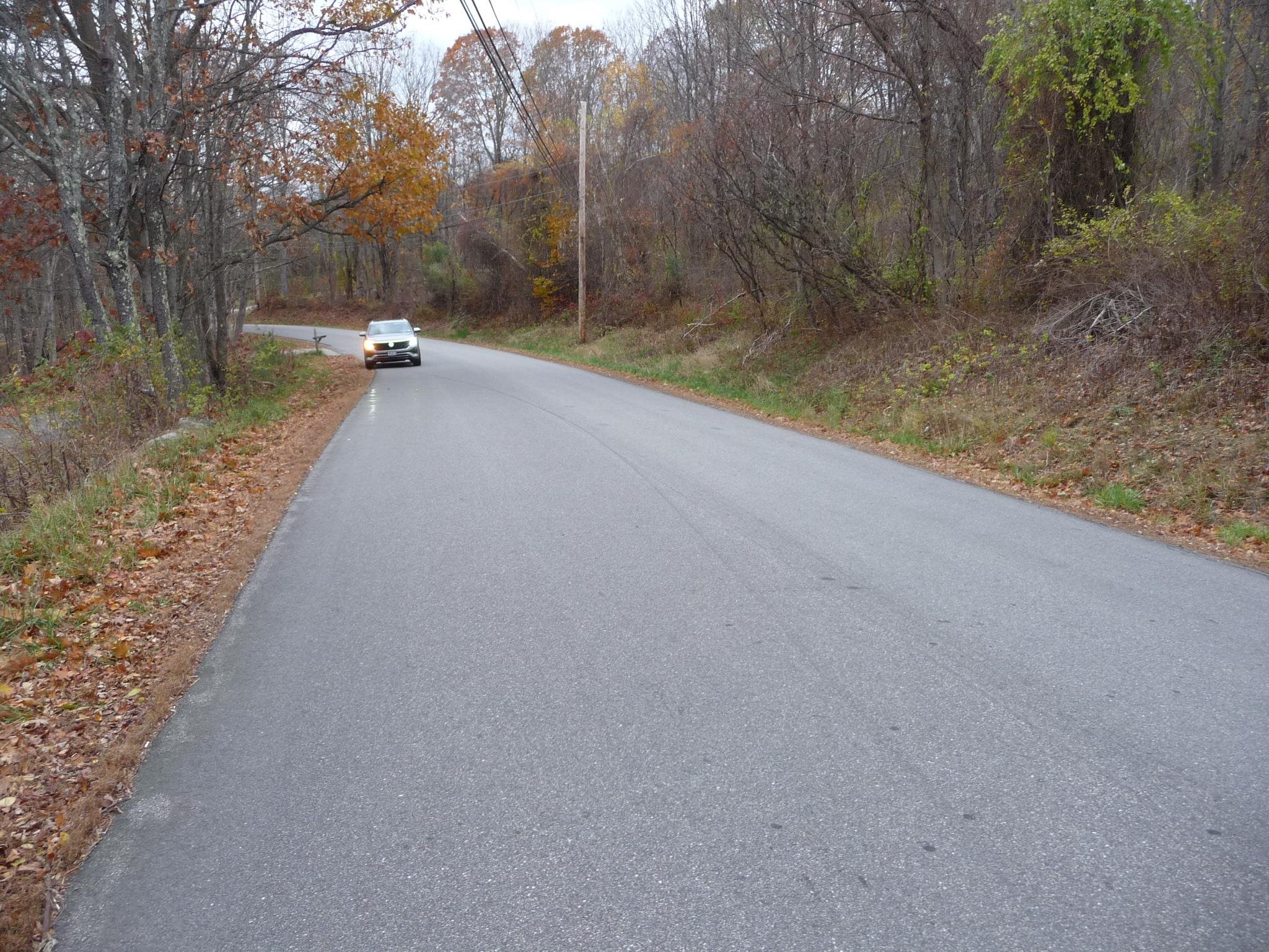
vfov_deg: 49.7
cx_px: 634
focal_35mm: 28
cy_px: 476
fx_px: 1026
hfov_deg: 63.4
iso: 100
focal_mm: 4.7
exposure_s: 1/40
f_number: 3.3
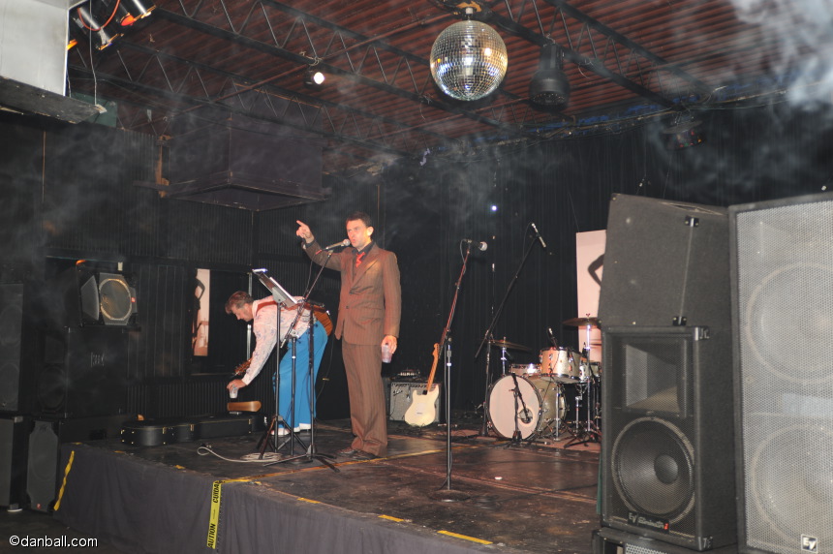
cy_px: 277
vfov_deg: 37.8
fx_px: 809
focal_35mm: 35
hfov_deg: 54.5
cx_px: 416
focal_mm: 35
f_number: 2.8
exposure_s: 1/30
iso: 560
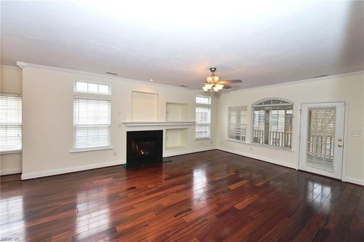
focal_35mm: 14
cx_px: 182
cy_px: 121
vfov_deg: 81.0
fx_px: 141
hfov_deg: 104.3
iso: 1600
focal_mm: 14
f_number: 6.3
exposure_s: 1/200
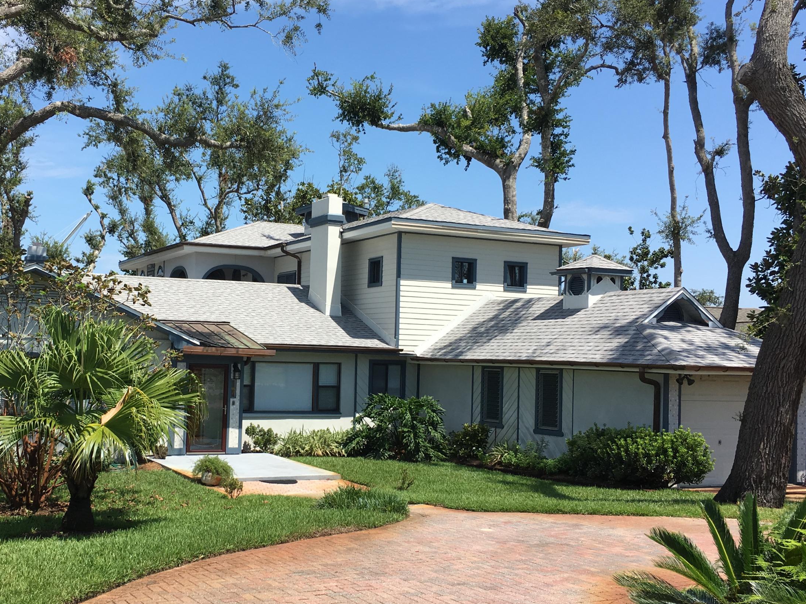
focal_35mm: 40
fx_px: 931
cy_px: 336
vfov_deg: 35.9
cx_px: 306
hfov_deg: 46.4
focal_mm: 4.15
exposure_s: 1/1304
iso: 25
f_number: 2.2
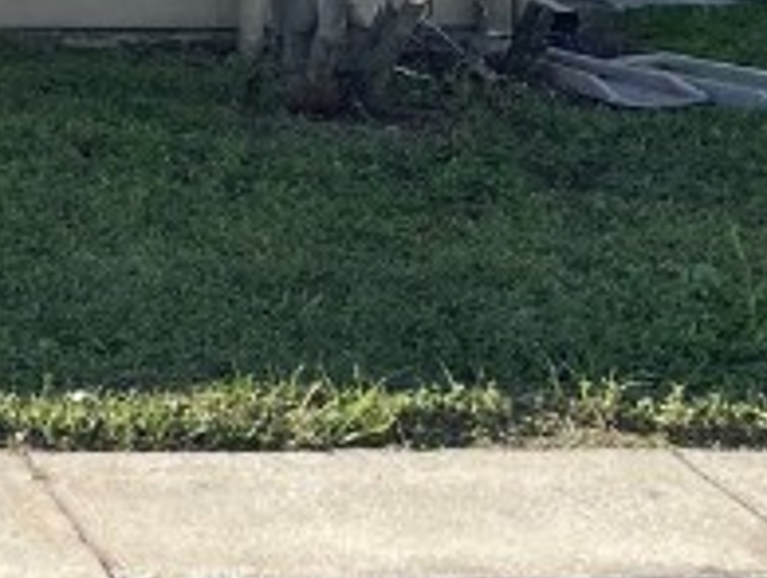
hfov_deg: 13.4
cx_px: -637
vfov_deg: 10.7
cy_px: -452
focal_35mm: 131
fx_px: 2908
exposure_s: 1/1689
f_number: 1.6
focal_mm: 5.1
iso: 32
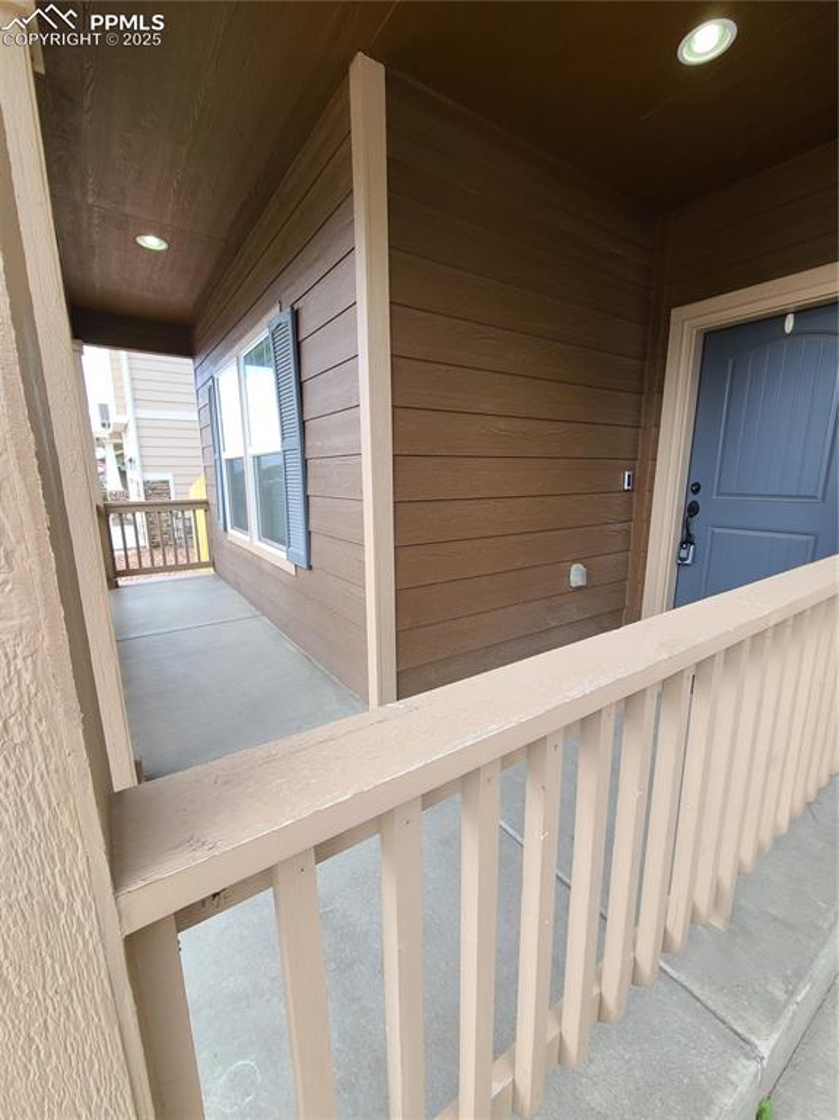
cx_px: 420
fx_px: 421
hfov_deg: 89.9
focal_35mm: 13
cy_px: 560
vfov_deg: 106.2
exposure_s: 1/168
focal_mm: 2.2
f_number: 2.2
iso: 50
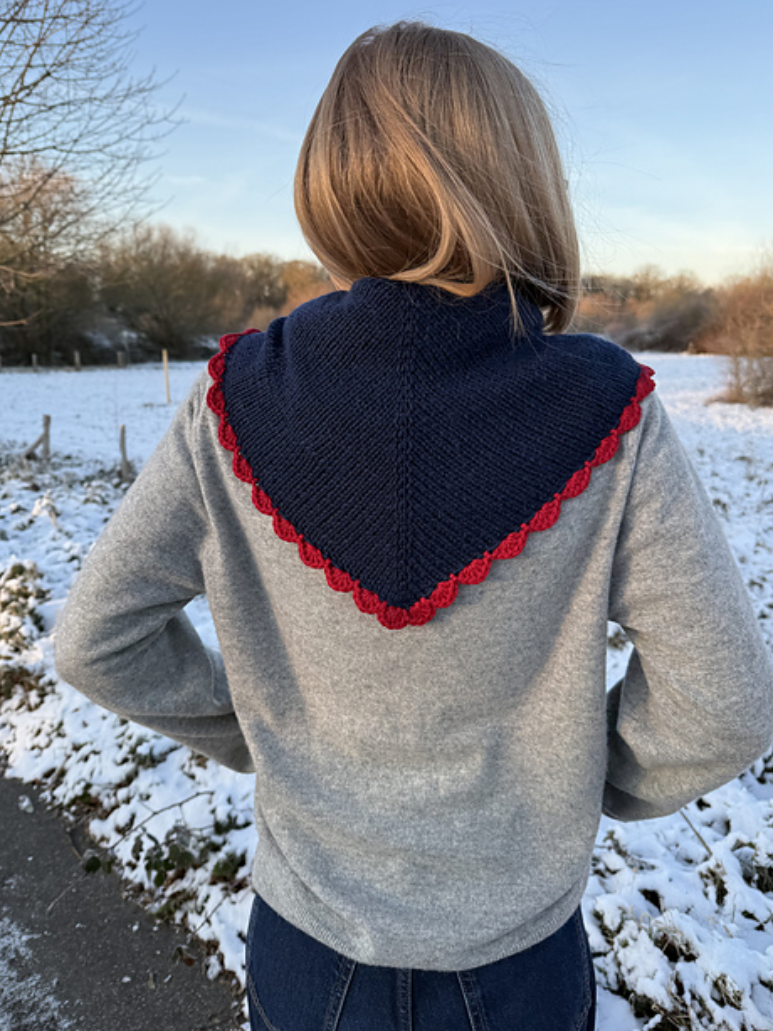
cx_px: 394
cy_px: 499
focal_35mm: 25
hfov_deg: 54.8
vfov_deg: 69.4
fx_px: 745
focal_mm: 6.76
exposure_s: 1/580
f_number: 1.78
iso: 80
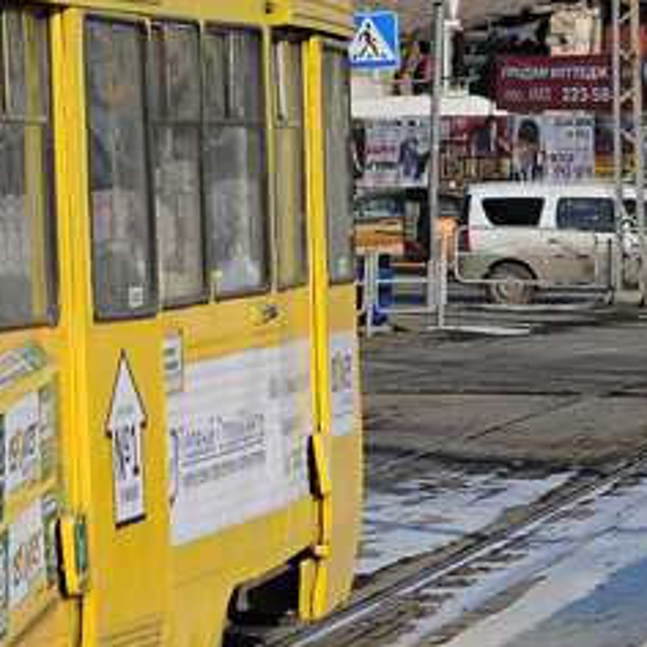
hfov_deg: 6.6
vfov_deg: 6.8
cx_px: -480
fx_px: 5477
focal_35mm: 259
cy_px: 256
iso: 320
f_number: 13
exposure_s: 1/640
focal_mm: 40
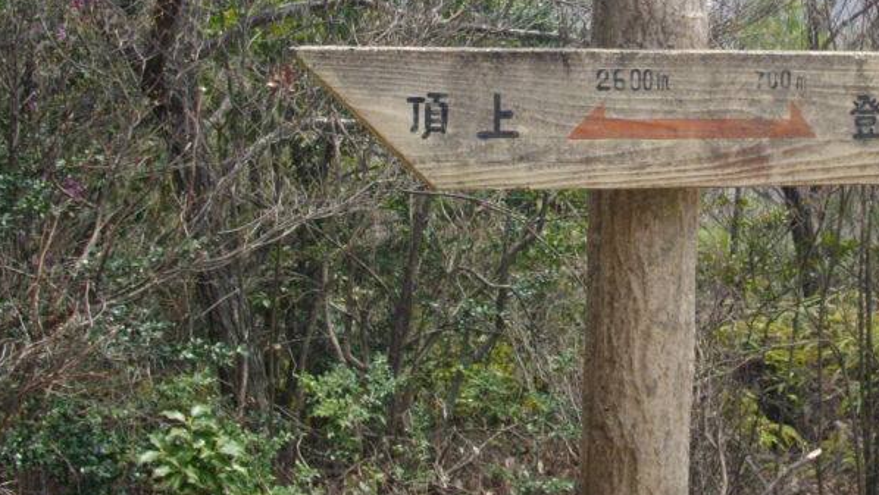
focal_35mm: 69
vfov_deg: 17.4
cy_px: 110
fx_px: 1609
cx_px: 606
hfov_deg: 30.3
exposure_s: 1/160
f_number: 5.6
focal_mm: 6.2
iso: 100
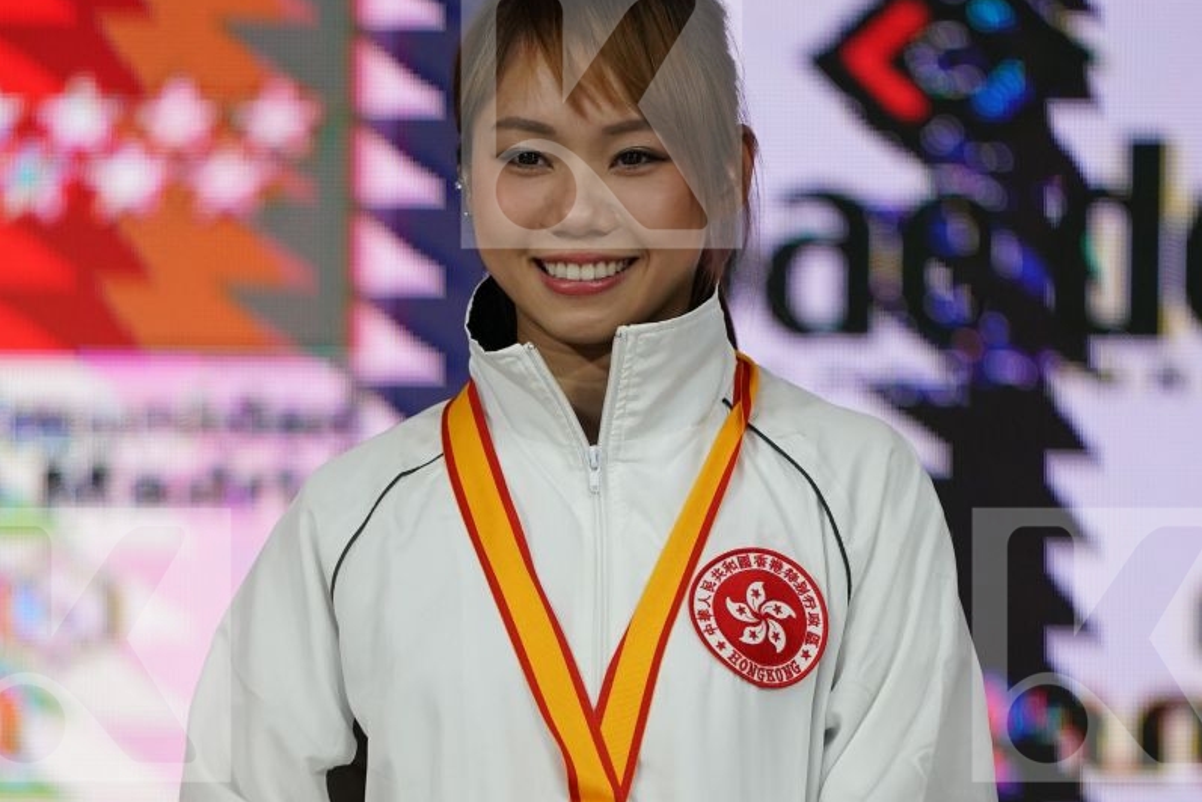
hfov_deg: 3.4
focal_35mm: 602
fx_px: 20106
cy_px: 645
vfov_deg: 2.3
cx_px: 602
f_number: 2.8
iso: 2500
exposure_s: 1/500
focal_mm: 400
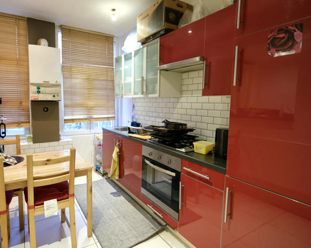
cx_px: 121
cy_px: 119
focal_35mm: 20
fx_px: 184
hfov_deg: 79.2
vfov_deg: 68.1
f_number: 4
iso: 4000
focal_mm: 11
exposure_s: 1/30
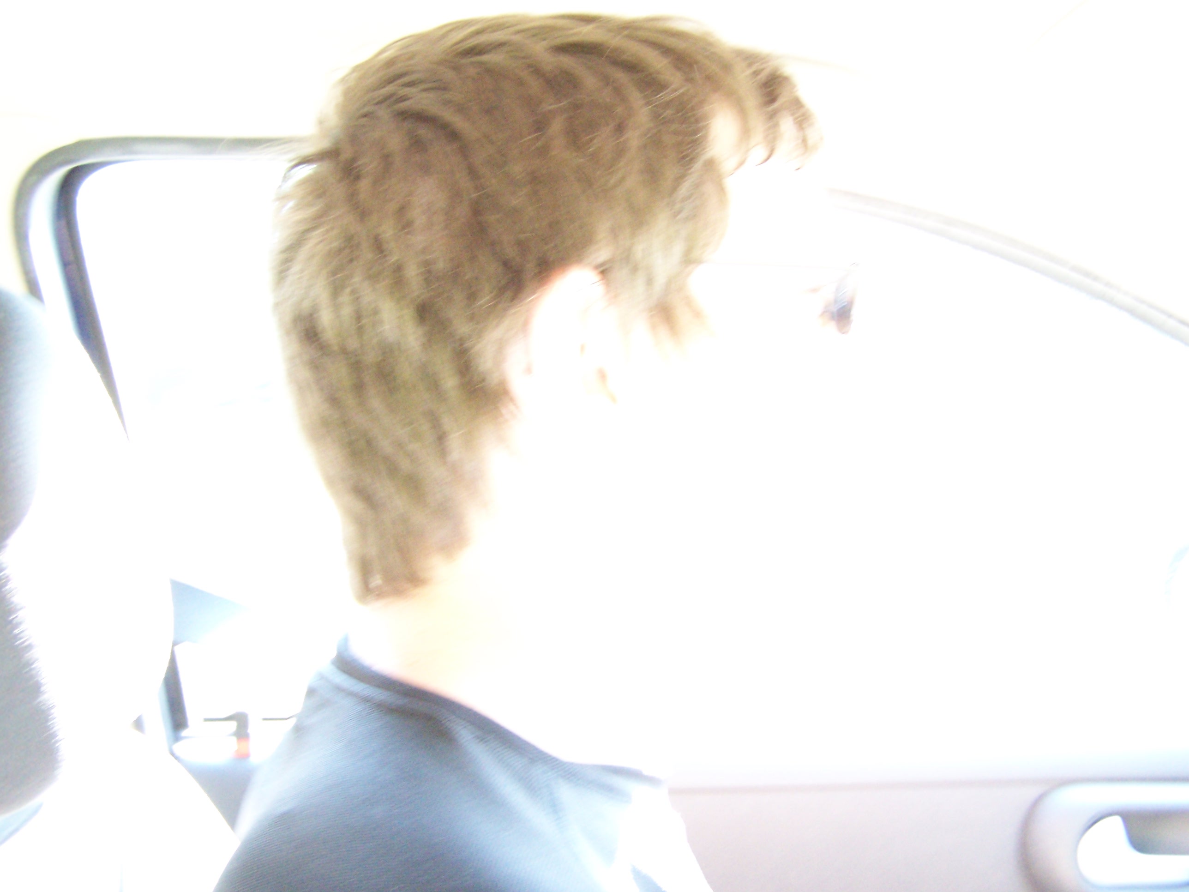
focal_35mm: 38
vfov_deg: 37.7
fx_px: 1305
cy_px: 446
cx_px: 594
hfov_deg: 49.0
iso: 400
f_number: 2.8
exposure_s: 1/25
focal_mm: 6.3
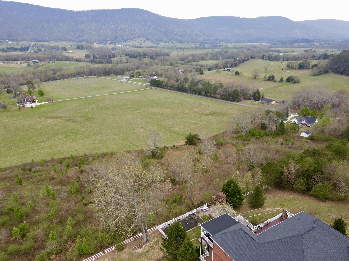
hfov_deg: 71.6
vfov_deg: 56.8
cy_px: 130
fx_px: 242
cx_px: 174
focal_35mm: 24
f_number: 2.8
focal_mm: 4.5
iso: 100
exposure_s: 1/80
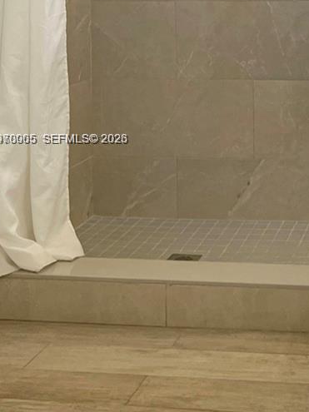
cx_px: 348
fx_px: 750
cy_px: 140
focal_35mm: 63
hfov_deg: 21.9
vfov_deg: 30.5
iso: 50
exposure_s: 1/166
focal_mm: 5.7
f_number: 1.5
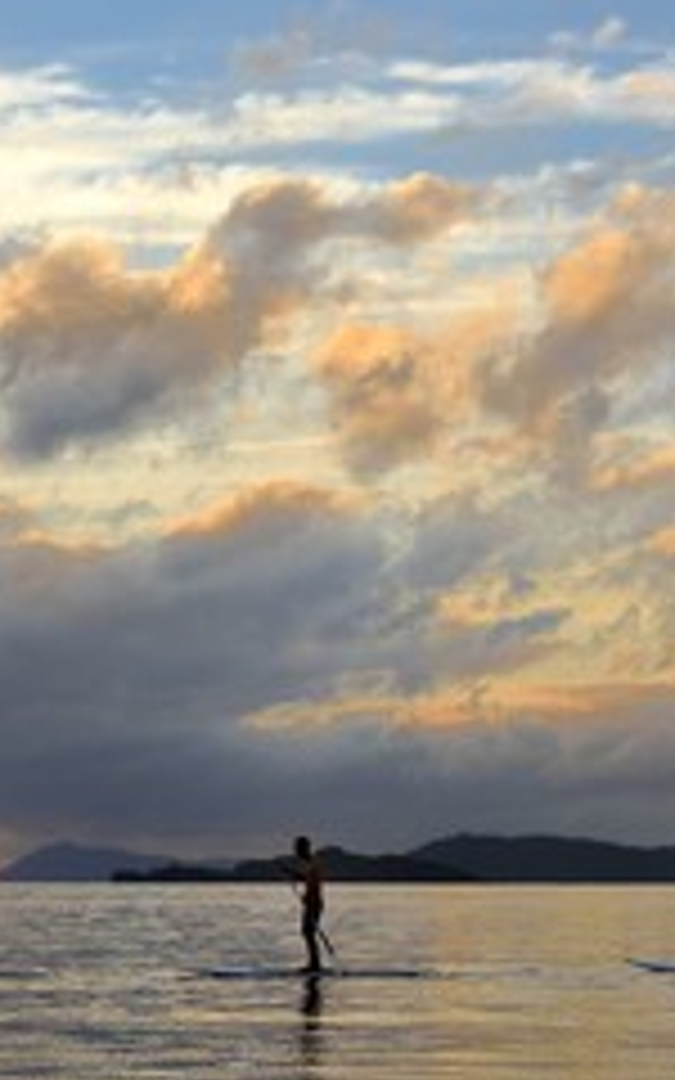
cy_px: 621
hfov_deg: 10.5
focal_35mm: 125
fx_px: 3679
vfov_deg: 16.7
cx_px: 423
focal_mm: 70
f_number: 10
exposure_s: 1/250
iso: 400
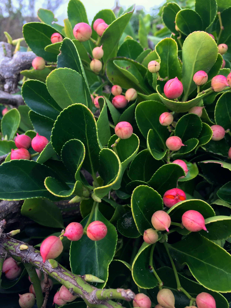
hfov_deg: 48.2
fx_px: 258
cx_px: 116
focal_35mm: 29
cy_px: 154
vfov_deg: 61.7
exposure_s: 1/100
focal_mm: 4.15
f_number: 2.2
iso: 32
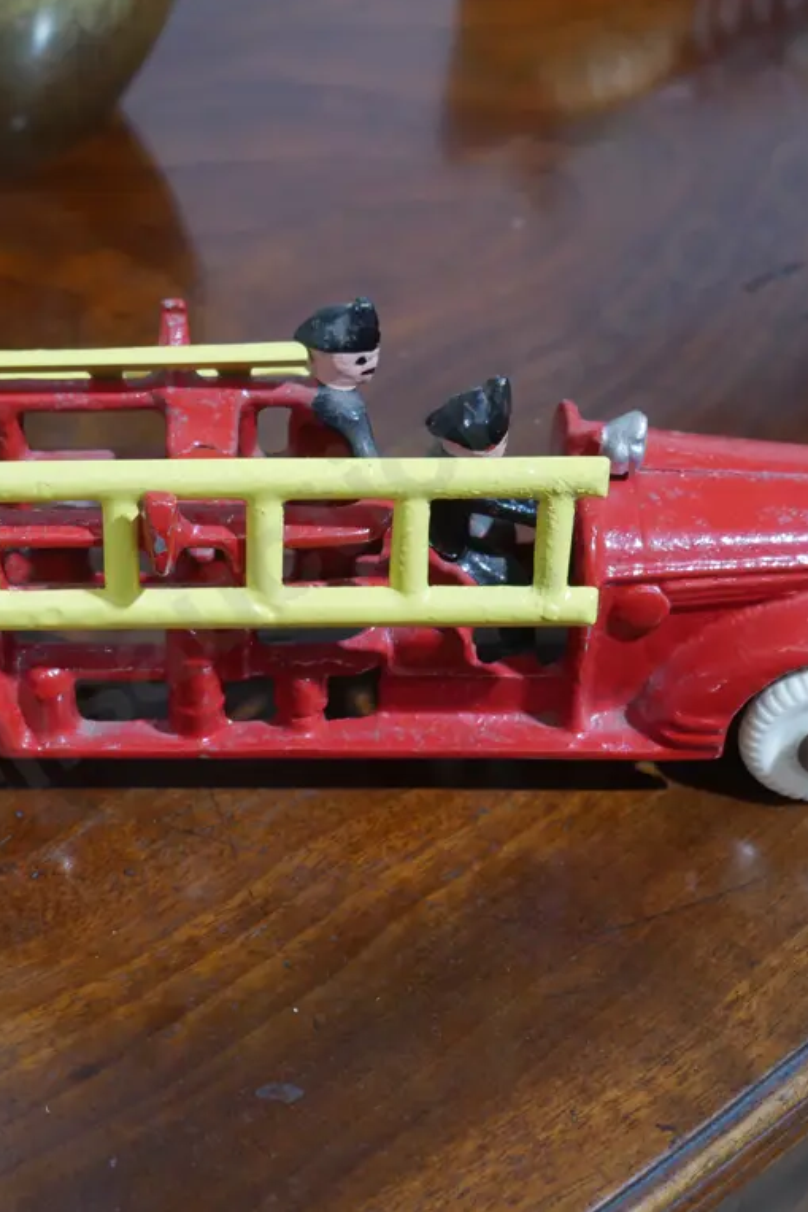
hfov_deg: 20.2
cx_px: 229
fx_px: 2254
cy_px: 603
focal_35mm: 67
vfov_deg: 30.1
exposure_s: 1/60
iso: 800
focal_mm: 24
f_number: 5.2
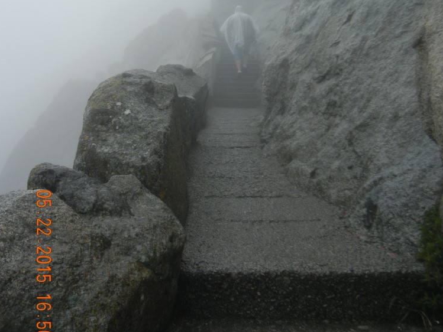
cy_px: 73
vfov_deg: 34.2
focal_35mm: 41
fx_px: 525
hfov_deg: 45.8
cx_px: 224
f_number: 7
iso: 160
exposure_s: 1/255
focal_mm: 5.4
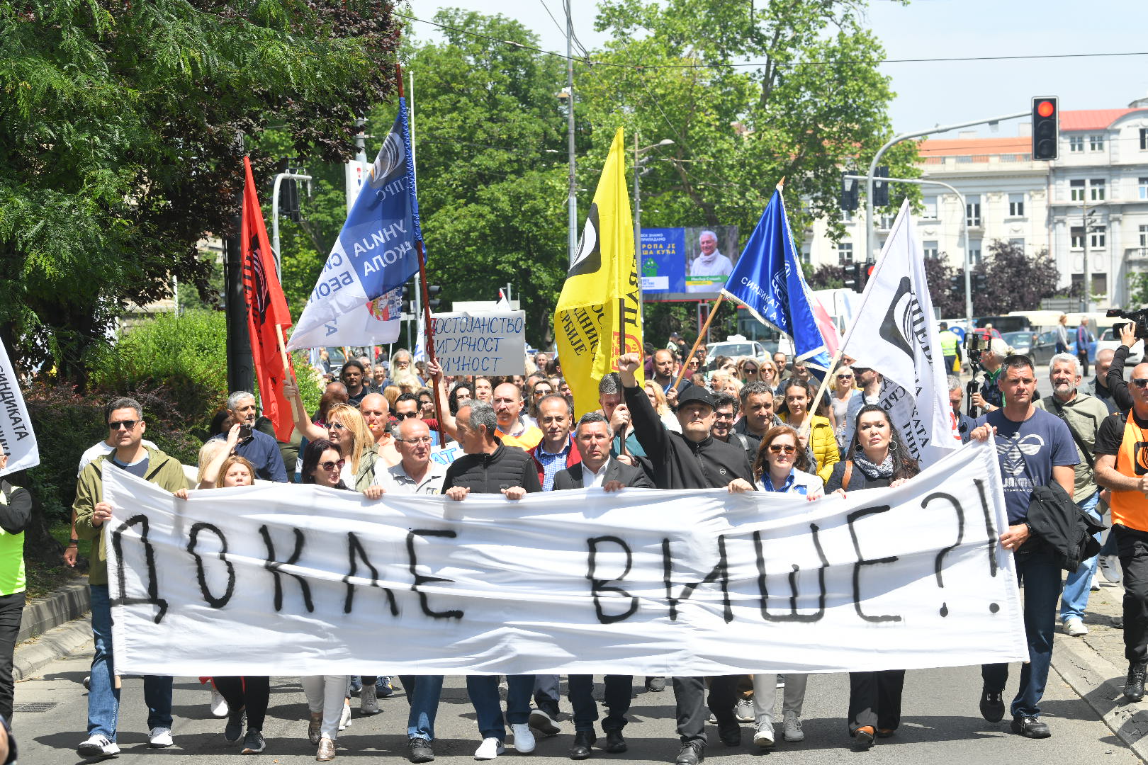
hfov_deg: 22.1
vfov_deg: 14.9
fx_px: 2934
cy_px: 382
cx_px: 574
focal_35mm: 92
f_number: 7.1
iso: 200
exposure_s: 1/320
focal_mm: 92
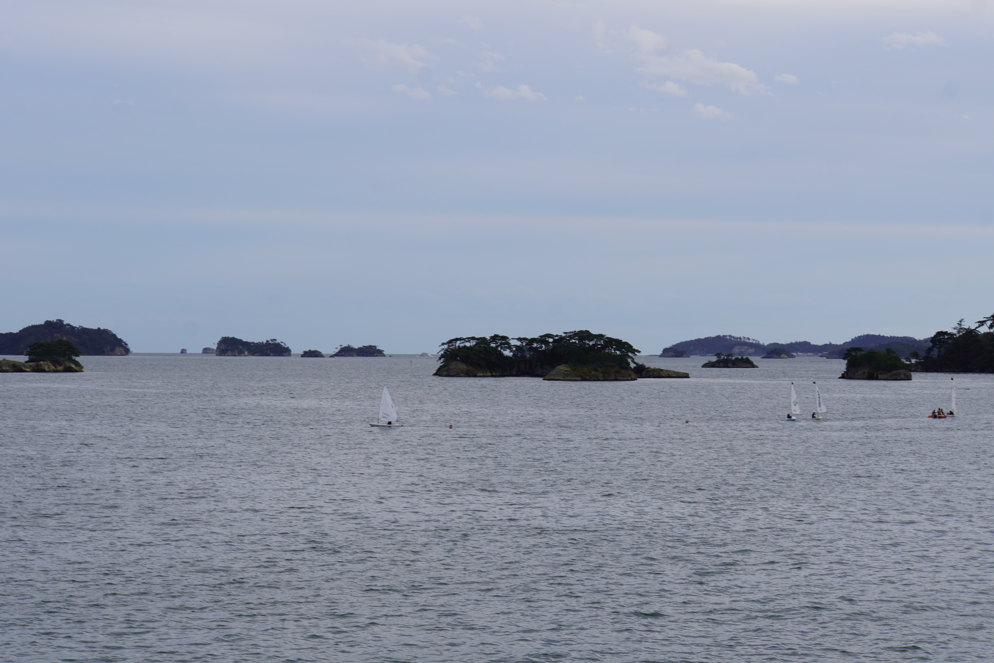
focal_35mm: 96
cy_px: 332
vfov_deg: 14.3
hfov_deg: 21.2
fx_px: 2650
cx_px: 497
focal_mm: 64
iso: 100
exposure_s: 1/160
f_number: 9
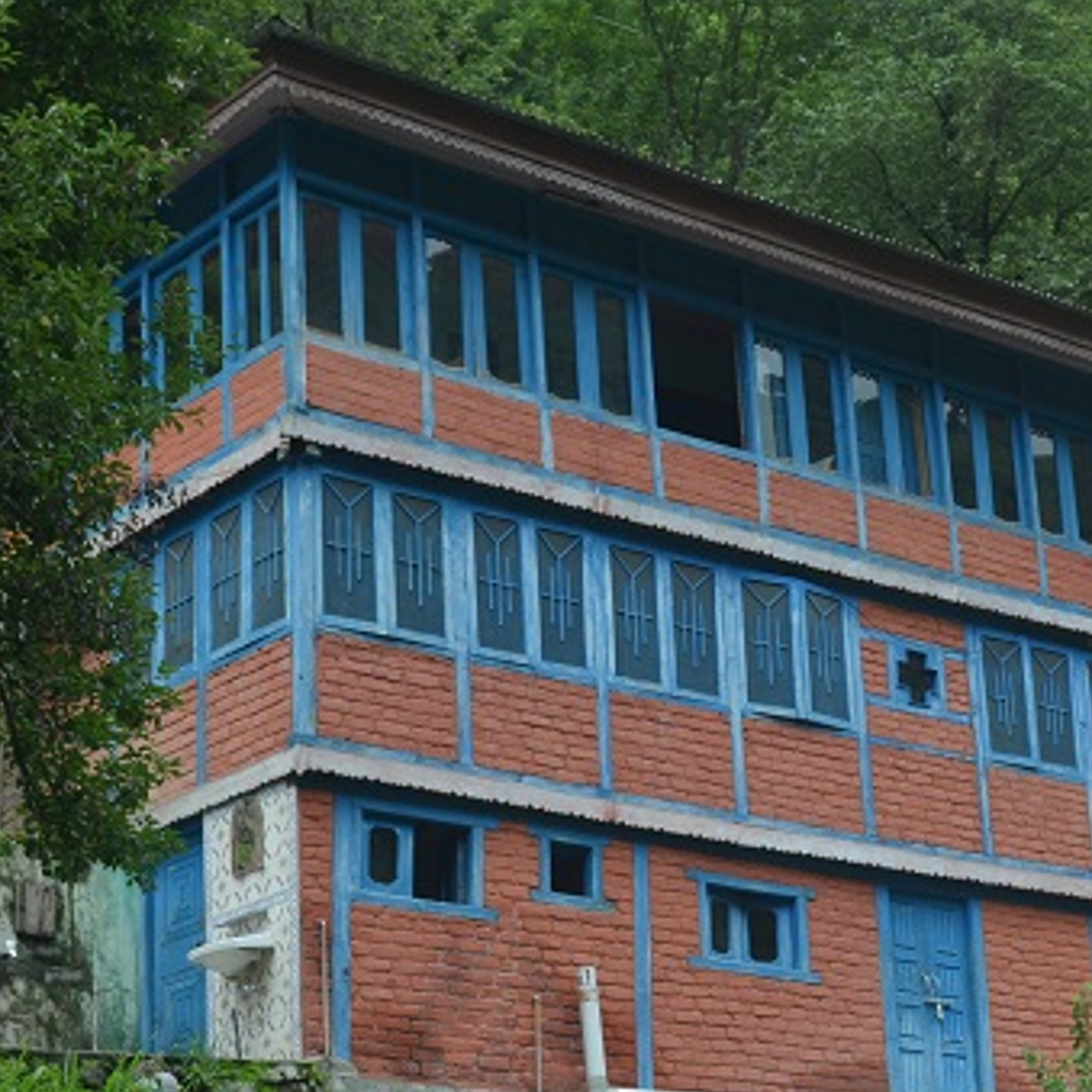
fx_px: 3212
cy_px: 610
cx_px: 957
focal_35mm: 90
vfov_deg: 19.3
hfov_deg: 19.0
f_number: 7.1
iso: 200
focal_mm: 40
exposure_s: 1/200
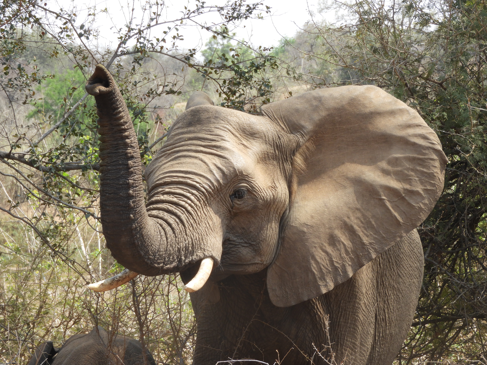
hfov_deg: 9.9
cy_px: 182
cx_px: 244
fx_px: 2814
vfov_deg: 7.4
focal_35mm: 200
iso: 100
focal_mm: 35.8
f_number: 5.3
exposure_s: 1/200
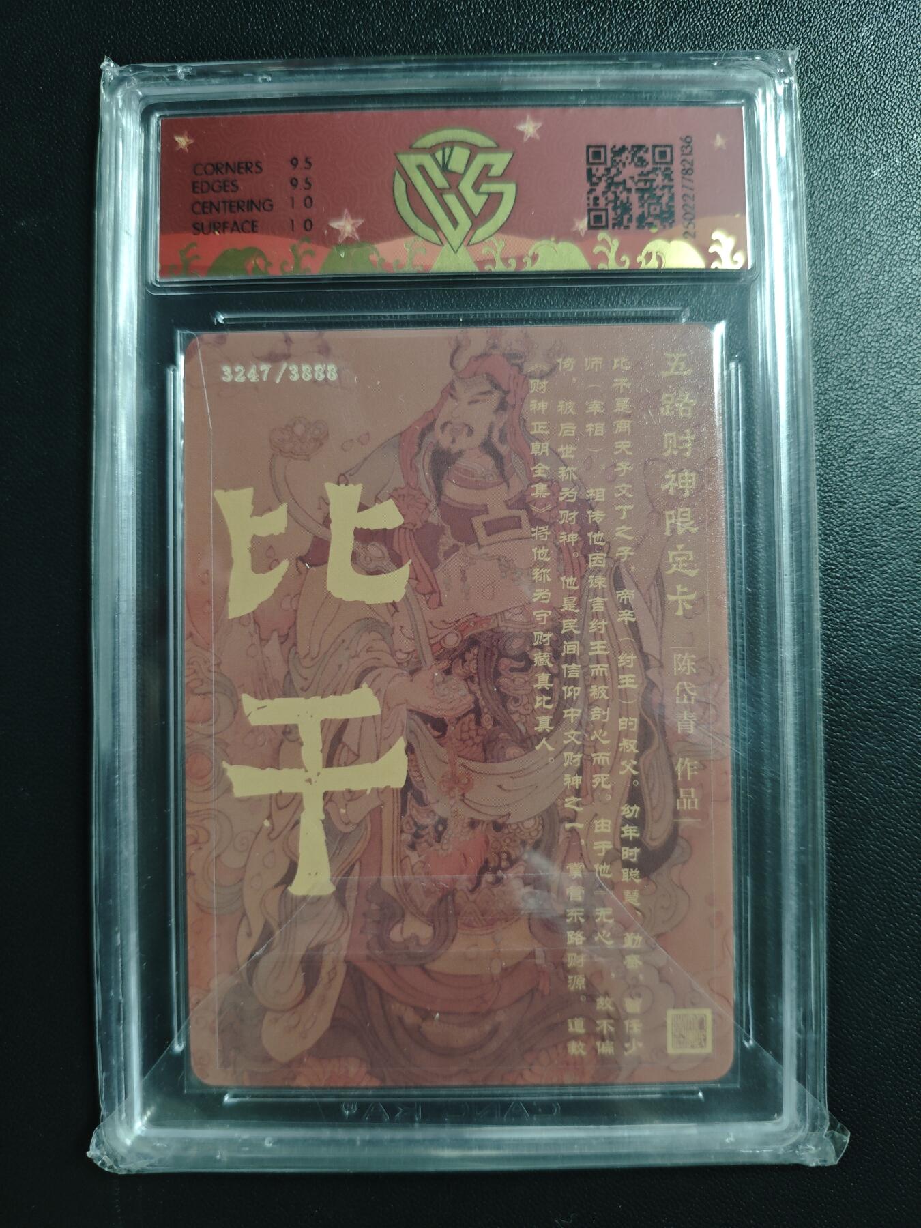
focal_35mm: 26
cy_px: 614
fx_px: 922
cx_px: 460
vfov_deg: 67.3
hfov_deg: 53.1
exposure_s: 1/100
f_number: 1.5
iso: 640
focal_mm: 4.94
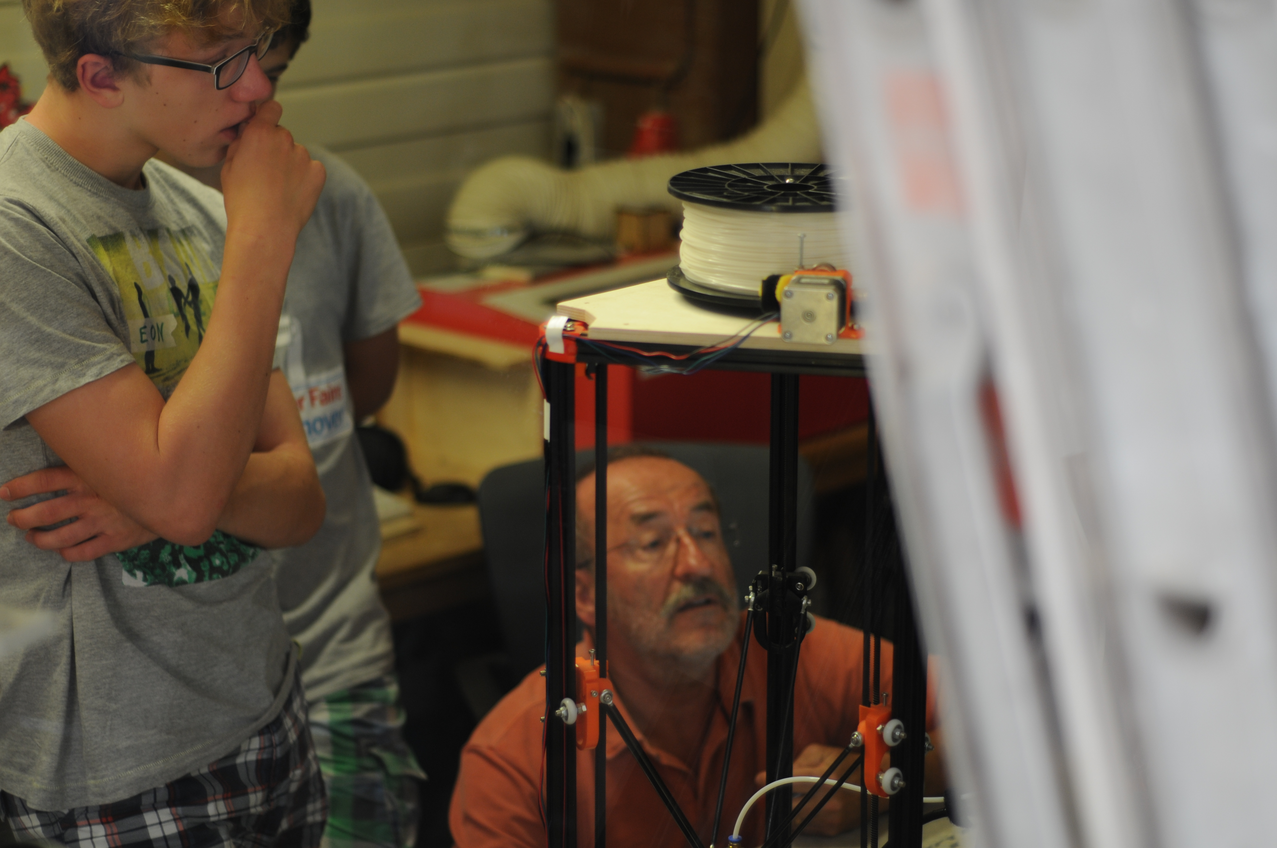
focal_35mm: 75
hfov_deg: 27.0
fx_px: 2657
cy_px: 424
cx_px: 638
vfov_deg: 18.1
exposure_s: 1/40
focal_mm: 50
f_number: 1.8
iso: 200
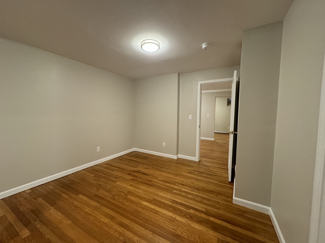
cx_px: 162
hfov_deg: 102.1
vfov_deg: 85.7
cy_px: 122
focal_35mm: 14
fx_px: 131
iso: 400
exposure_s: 1/60
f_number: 2.2
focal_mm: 2.22
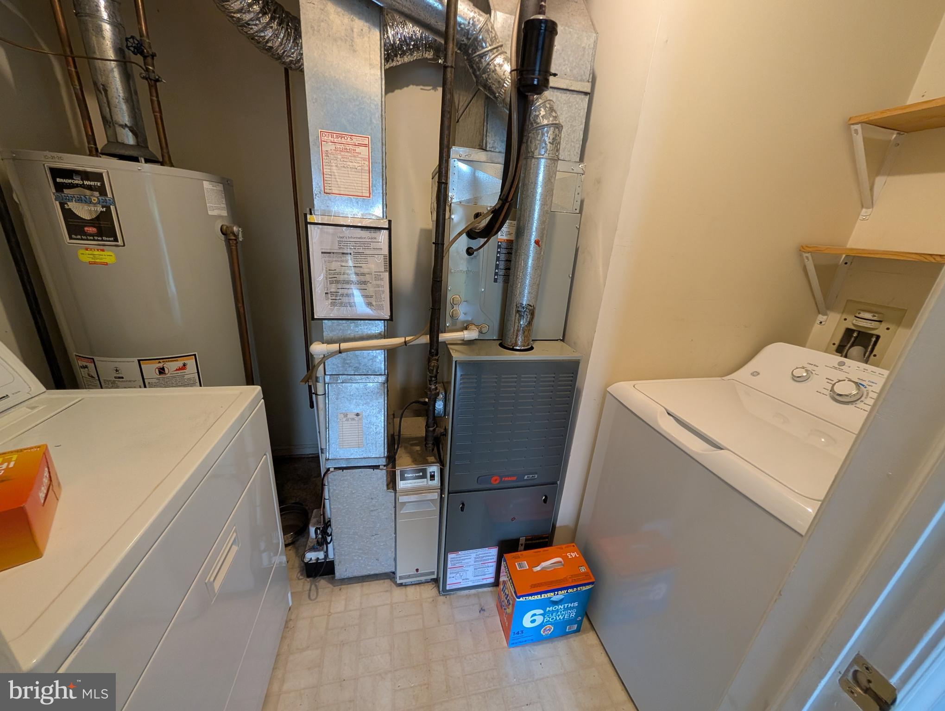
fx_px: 328
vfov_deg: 94.6
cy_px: 356
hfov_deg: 110.5
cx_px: 472
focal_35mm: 12
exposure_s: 1/60
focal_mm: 2.02
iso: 379
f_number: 1.7
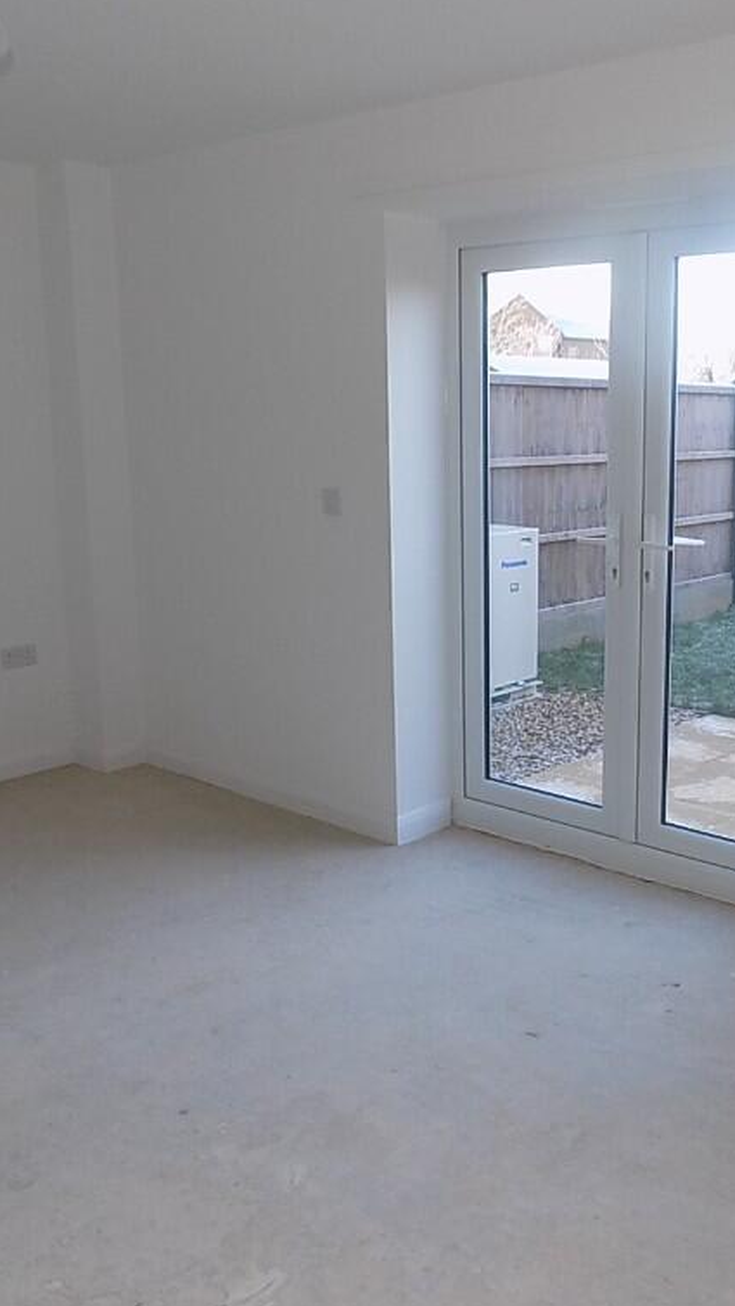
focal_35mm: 34
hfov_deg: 34.0
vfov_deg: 58.0
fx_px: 1177
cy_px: 652
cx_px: 550
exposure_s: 1/40
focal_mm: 4
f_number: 3.1
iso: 80
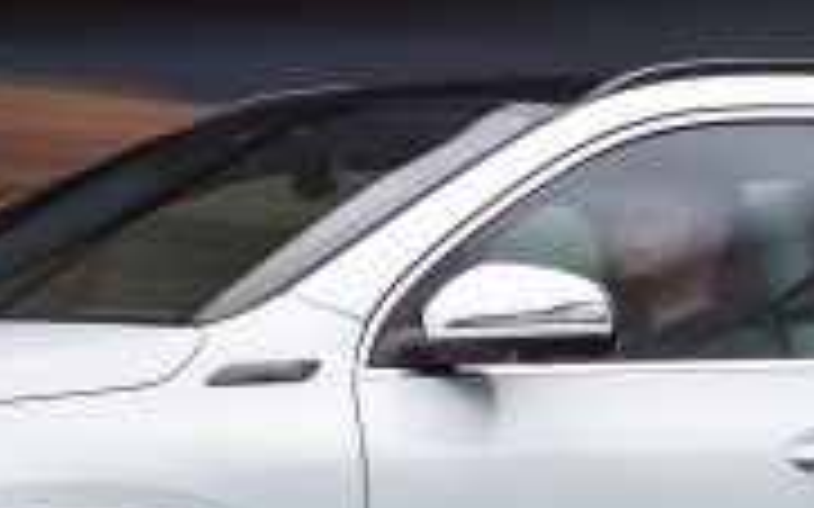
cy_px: -128
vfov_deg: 5.1
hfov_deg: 8.3
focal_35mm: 254
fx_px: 5633
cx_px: 193
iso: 31
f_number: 10
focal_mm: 44
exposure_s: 6
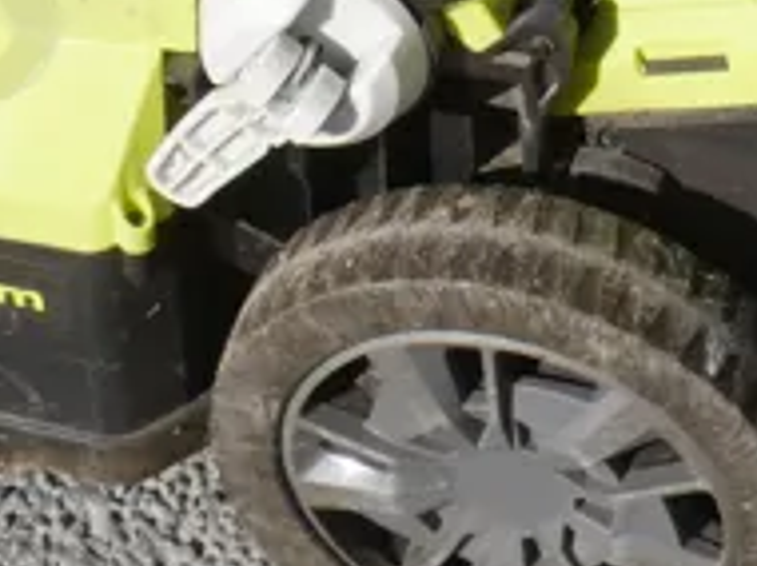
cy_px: -584
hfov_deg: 9.1
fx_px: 4718
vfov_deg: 6.6
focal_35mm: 216
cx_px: 761
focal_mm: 20
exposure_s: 1/320
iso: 200
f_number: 9
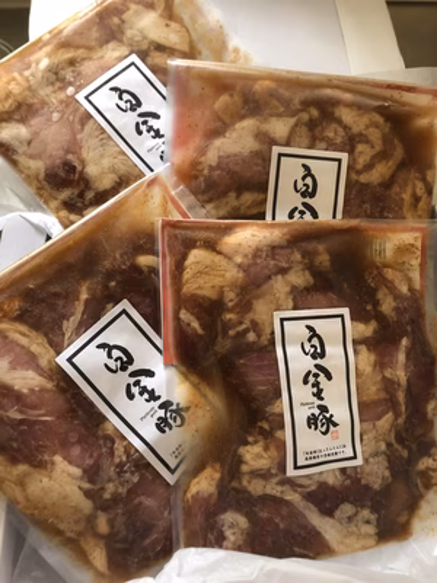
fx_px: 471
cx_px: 218
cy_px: 292
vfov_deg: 63.4
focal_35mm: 28
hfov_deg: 49.7
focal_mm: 3.99
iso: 40
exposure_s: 1/17
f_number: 1.8
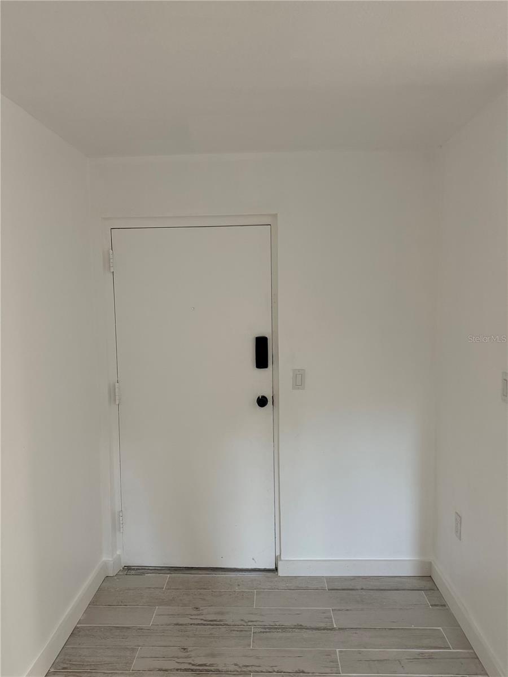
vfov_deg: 71.6
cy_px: 338
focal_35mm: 24
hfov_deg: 56.8
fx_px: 470
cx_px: 254
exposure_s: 1/60
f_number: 1.78
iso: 160
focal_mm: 6.76
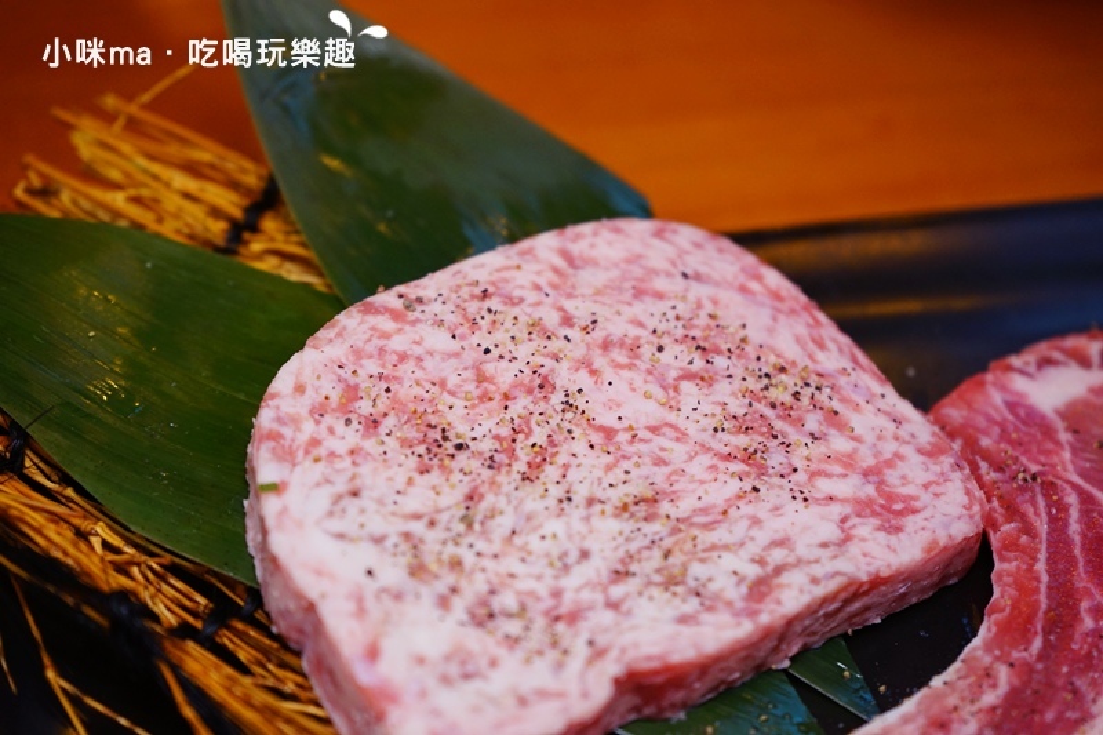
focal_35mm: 52
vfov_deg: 26.0
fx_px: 1593
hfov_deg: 38.2
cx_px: 552
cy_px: 368
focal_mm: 52
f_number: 4.5
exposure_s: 1/60
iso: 1000
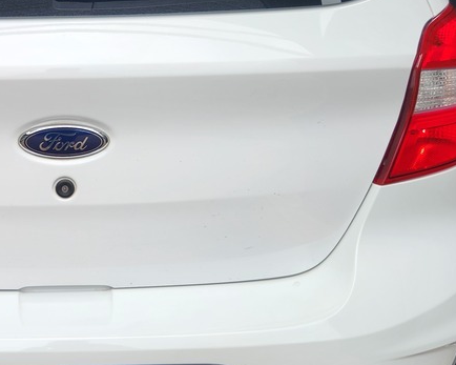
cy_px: 170
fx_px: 715
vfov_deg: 28.6
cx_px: 57
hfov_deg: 33.7
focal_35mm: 53
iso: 20
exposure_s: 1/279
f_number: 1.8
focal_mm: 5.4
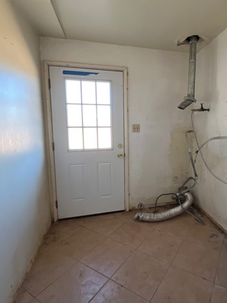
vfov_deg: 84.5
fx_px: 166
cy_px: 140
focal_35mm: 19
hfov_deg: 66.5
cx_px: 154
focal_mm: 1.57
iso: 200
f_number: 1.8
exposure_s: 1/99
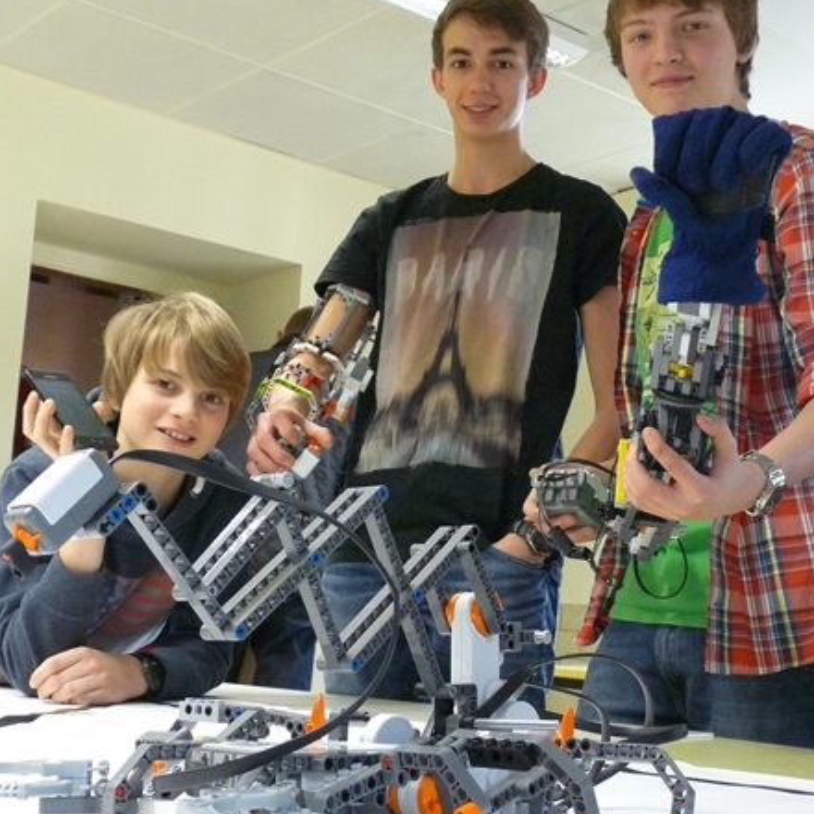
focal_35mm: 47
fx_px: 1250
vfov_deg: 36.1
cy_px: 409
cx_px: 444
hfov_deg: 36.0
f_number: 2.8
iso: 400
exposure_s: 1/30
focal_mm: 4.8
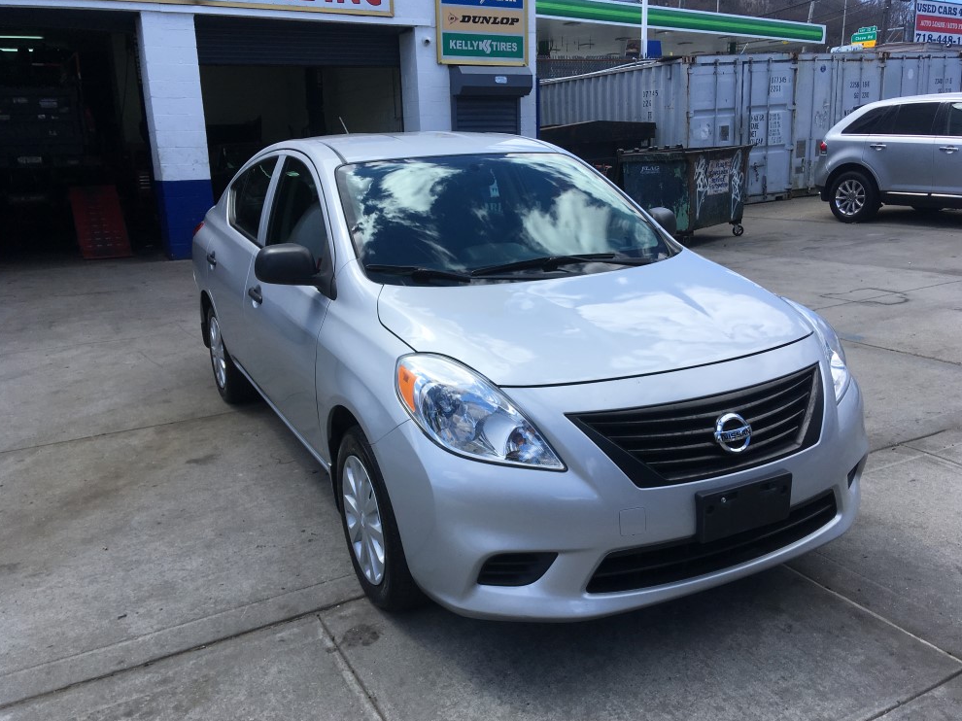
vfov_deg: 46.8
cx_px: 488
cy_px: 370
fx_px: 834
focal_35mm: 30
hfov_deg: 60.0
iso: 25
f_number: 2.2
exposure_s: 1/1083
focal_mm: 4.15
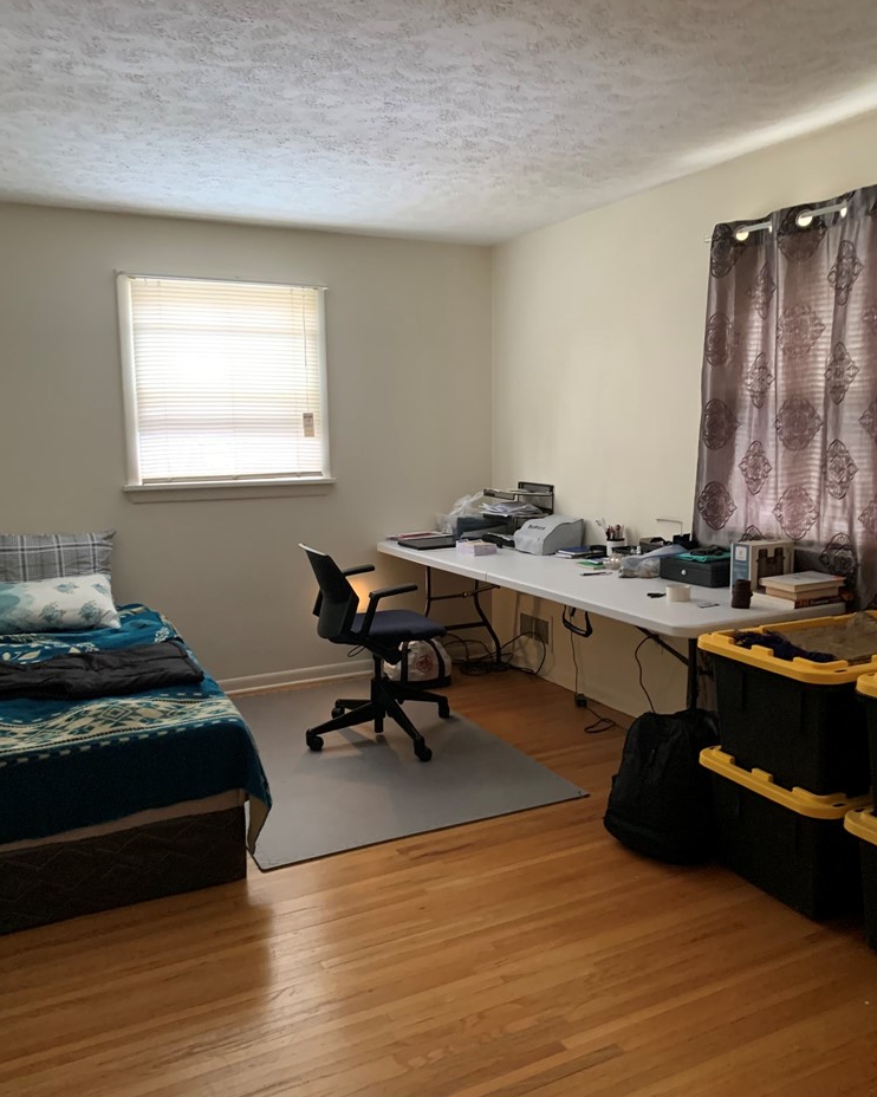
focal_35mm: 28
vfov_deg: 62.2
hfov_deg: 51.5
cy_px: 560
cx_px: 433
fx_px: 909
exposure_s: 1/50
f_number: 1.8
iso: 400
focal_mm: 4.25
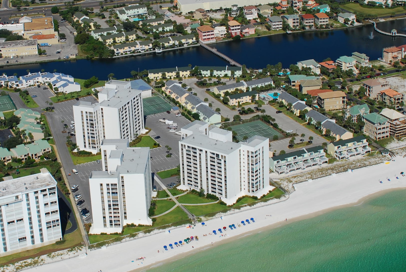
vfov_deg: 19.0
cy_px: 109
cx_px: 155
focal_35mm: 72
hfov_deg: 27.9
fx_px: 813
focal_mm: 26
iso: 100
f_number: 9.5
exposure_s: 1/350
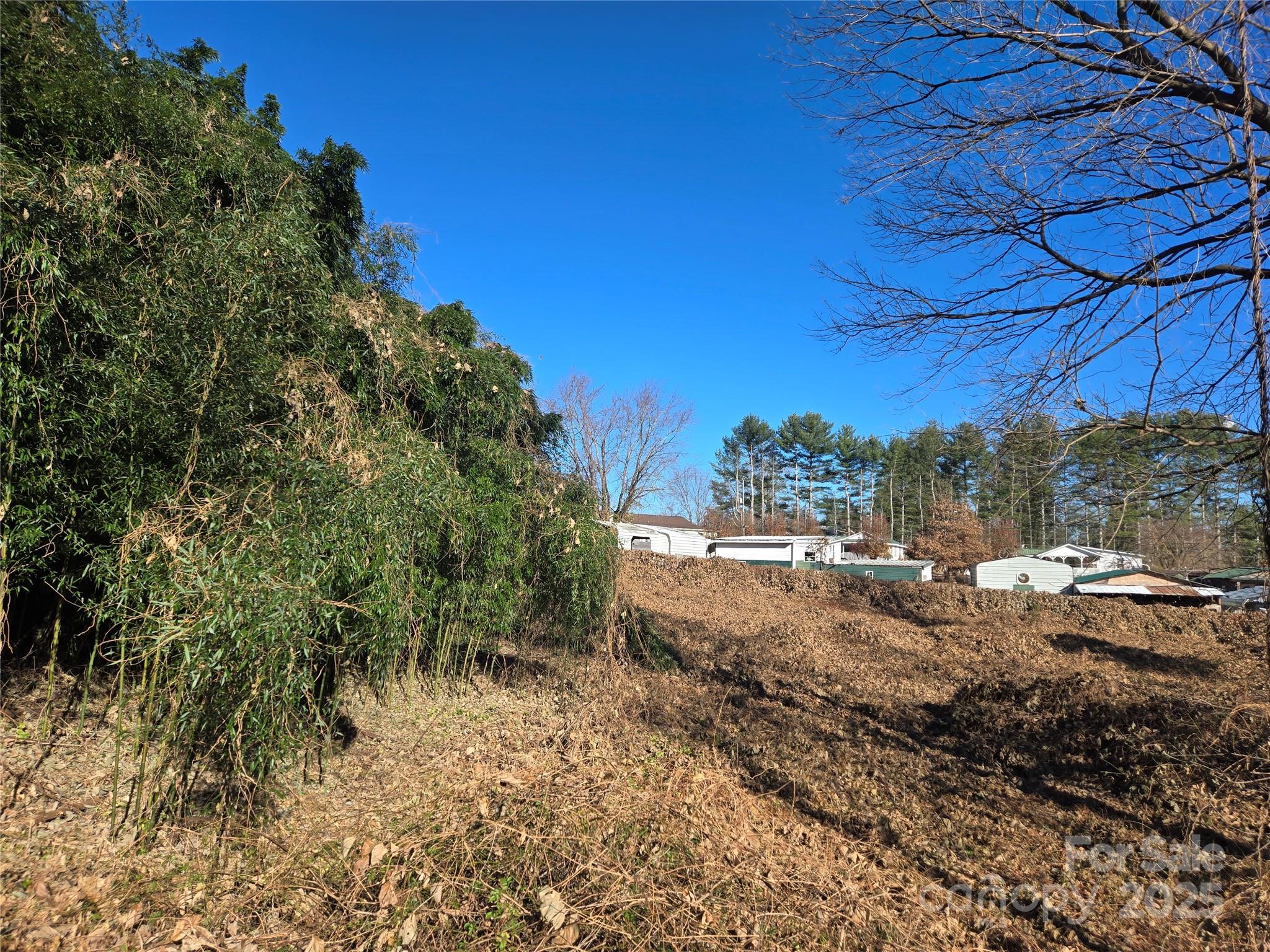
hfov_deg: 73.9
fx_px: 844
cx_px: 635
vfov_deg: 58.9
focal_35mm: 23
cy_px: 476
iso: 25
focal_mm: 5.4
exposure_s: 1/1252
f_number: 1.8
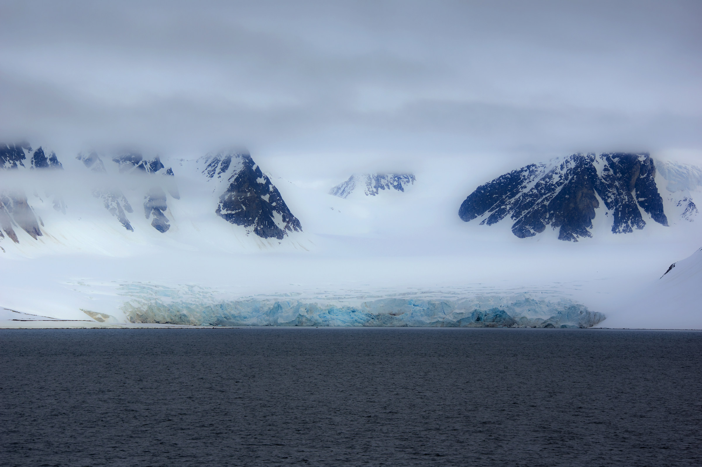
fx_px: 2571
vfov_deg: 10.4
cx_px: 351
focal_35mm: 132
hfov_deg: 15.5
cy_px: 234
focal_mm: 87.5
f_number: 7.1
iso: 100
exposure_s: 1/640
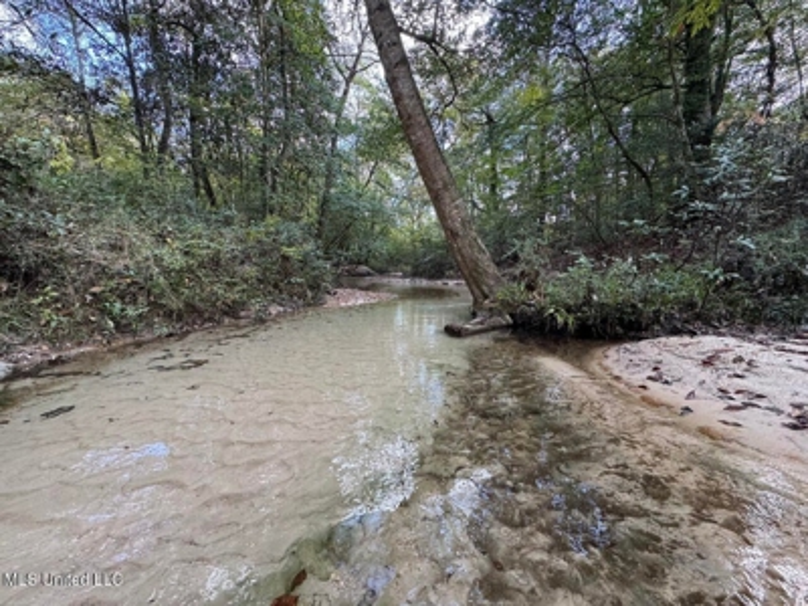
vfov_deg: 85.7
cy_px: 303
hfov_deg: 102.1
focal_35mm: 14
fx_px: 327
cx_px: 404
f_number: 2.2
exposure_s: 1/99
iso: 100
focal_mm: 2.22
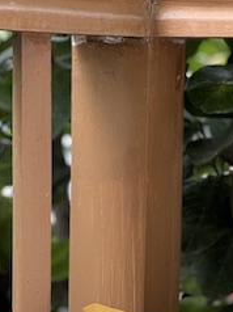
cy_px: 390
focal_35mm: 230
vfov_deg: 8.5
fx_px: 2068
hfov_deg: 6.4
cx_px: 242
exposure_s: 1/99
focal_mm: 9
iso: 100
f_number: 2.8
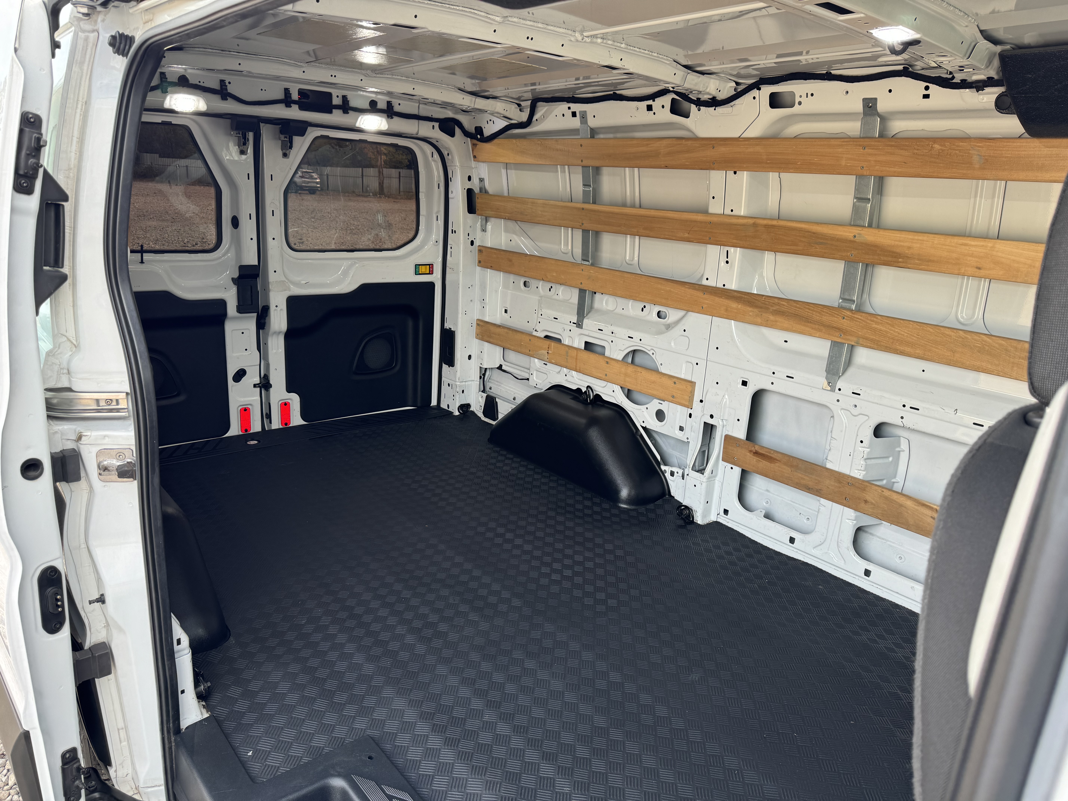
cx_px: 534
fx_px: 740
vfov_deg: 56.8
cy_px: 400
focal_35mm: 24
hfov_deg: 71.6
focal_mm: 6.76
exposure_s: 1/137
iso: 64
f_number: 1.78
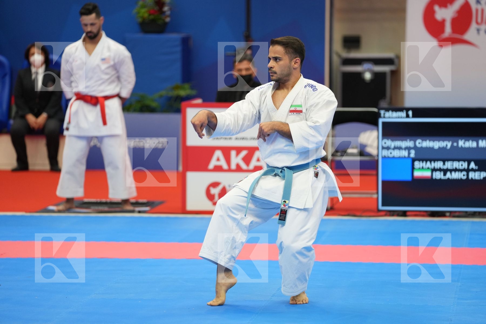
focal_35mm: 158
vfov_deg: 8.7
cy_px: 162
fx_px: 2133
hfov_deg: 13.0
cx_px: 243
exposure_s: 1/500
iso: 1250
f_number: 2.8
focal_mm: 158
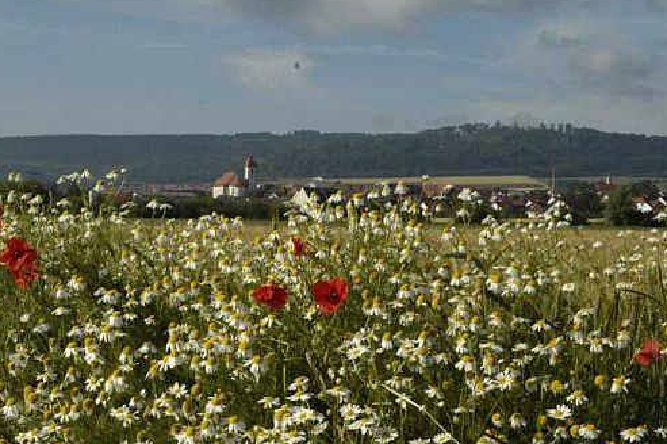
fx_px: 1296
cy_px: 198
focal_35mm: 70
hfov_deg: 28.7
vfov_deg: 19.4
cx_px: 246
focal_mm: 34
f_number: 16
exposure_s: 1/160
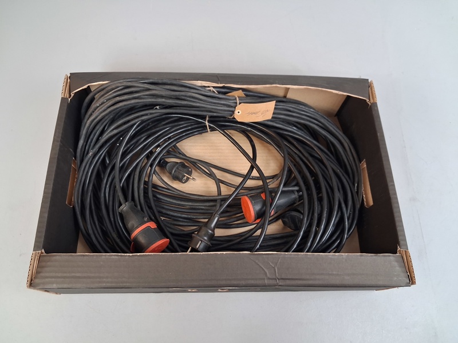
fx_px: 357
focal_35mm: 27
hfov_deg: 65.3
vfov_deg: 51.4
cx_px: 229
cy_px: 172
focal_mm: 4
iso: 500
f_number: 1.8
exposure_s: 1/50
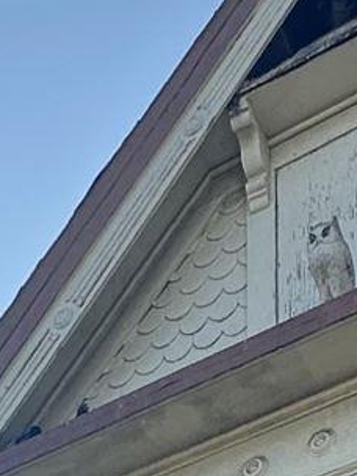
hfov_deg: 13.9
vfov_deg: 12.7
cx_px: 260
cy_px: 1245
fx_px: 1458
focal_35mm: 106
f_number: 2.2
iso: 40
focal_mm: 2.22
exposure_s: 1/581
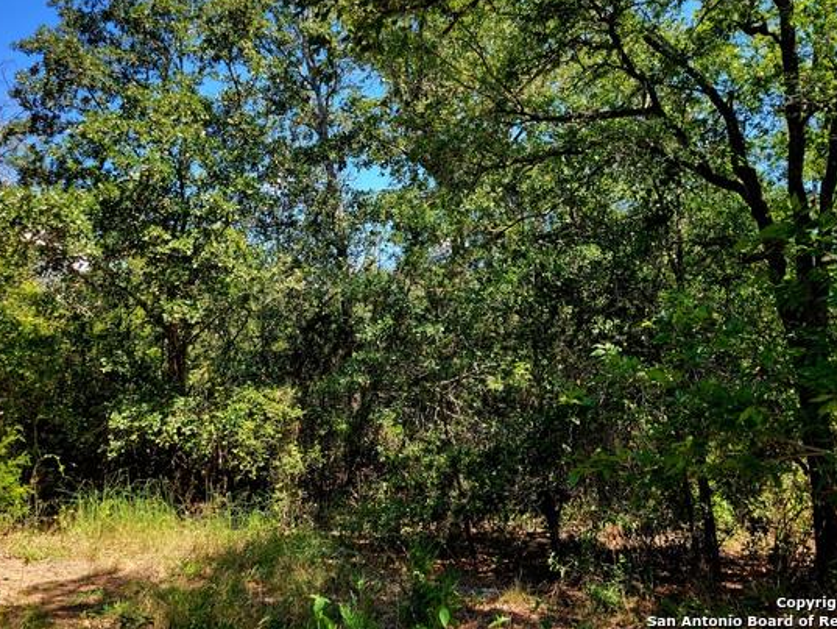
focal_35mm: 31
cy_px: 256
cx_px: 402
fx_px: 750
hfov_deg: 58.3
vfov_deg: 45.2
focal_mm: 5.4
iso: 40
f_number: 1.8
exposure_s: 1/625
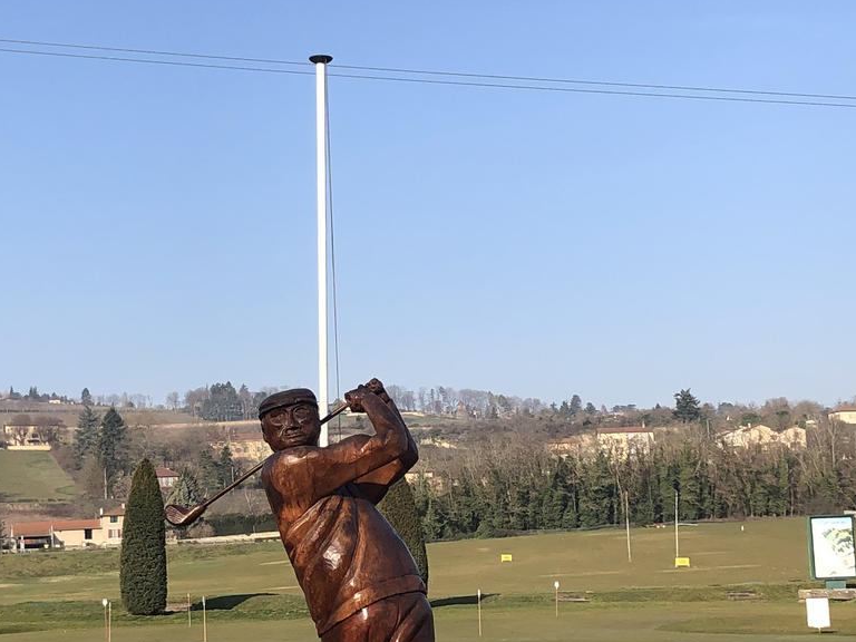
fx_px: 1731
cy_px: 415
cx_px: 333
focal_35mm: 70
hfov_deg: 27.7
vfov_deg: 21.0
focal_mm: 3.99
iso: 20
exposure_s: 1/1372
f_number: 1.8
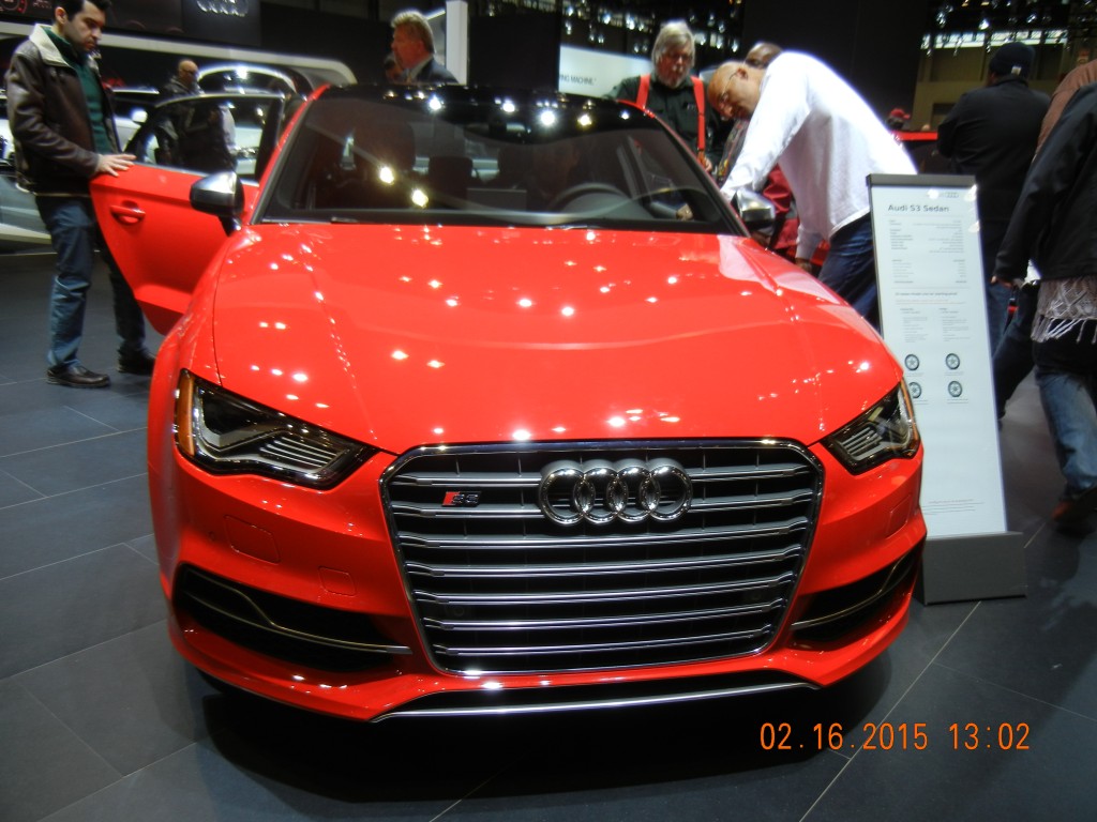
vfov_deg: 46.8
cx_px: 548
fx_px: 951
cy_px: 411
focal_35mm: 30
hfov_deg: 60.0
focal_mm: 5.4
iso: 160
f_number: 3.5
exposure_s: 1/105
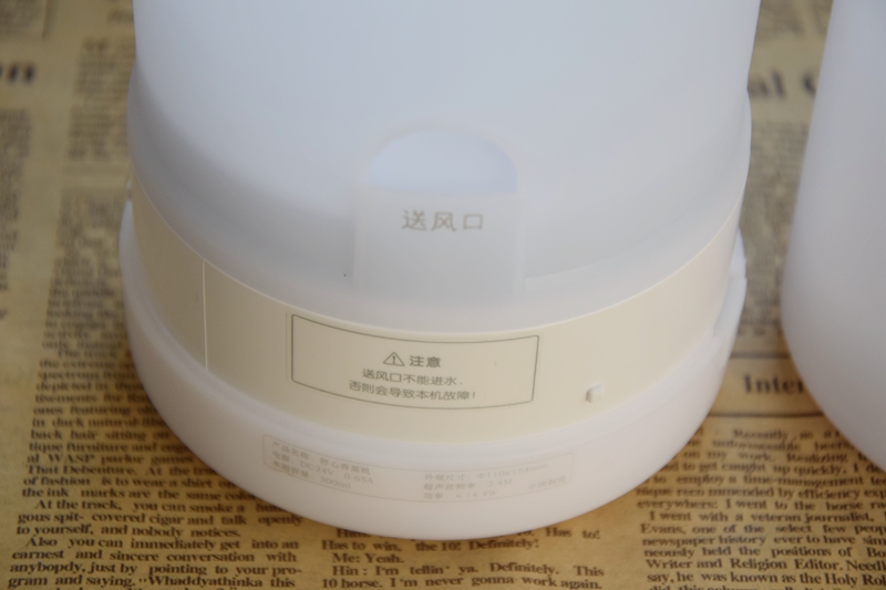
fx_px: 2583
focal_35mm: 105
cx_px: 443
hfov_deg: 19.5
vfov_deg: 13.0
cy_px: 295
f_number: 5.3
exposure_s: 1/60
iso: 450
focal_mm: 70
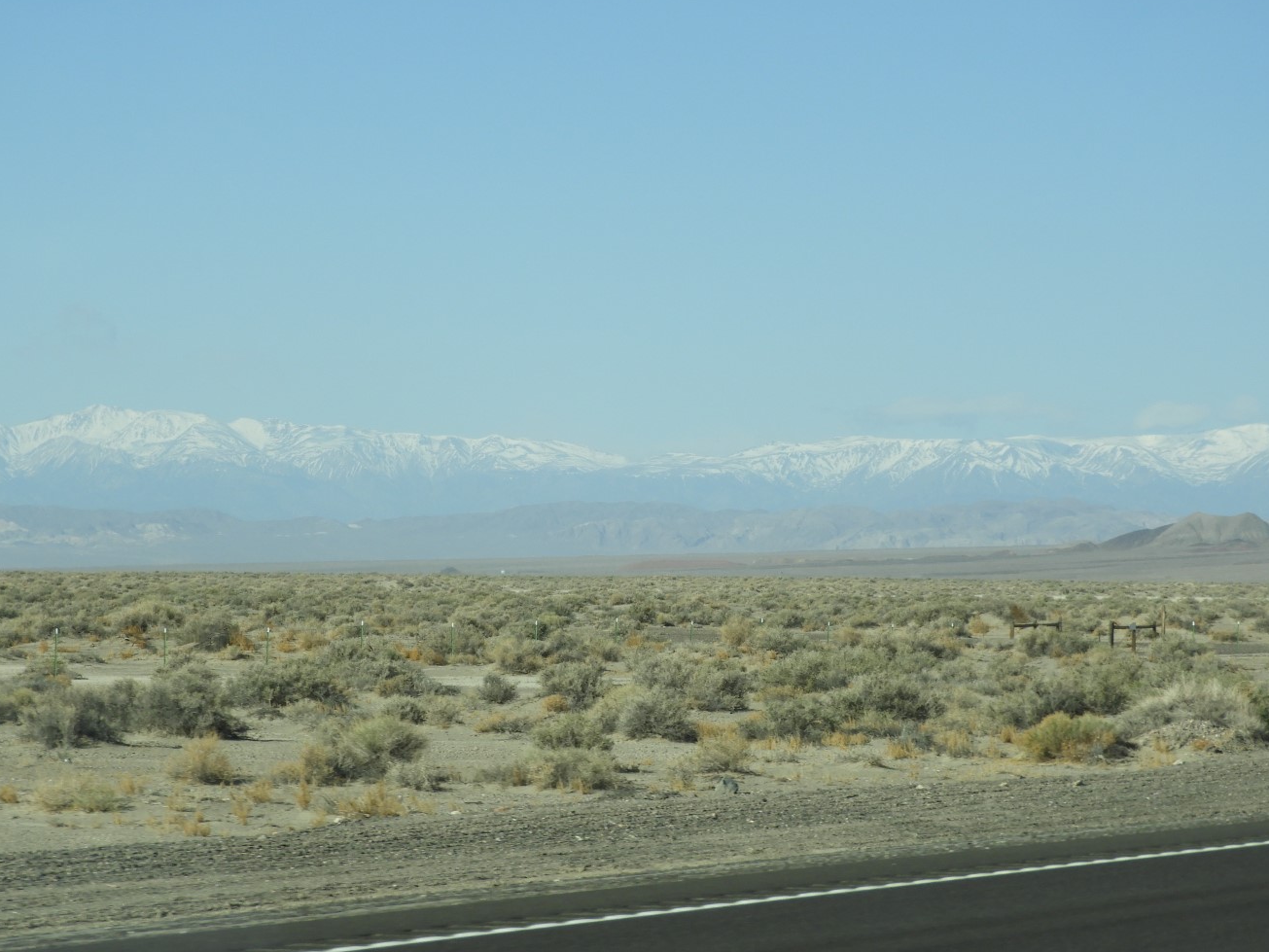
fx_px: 5463
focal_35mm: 149
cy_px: 481
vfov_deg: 10.0
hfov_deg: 13.2
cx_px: 588
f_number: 5
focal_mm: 24.2
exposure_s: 1/640
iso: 100
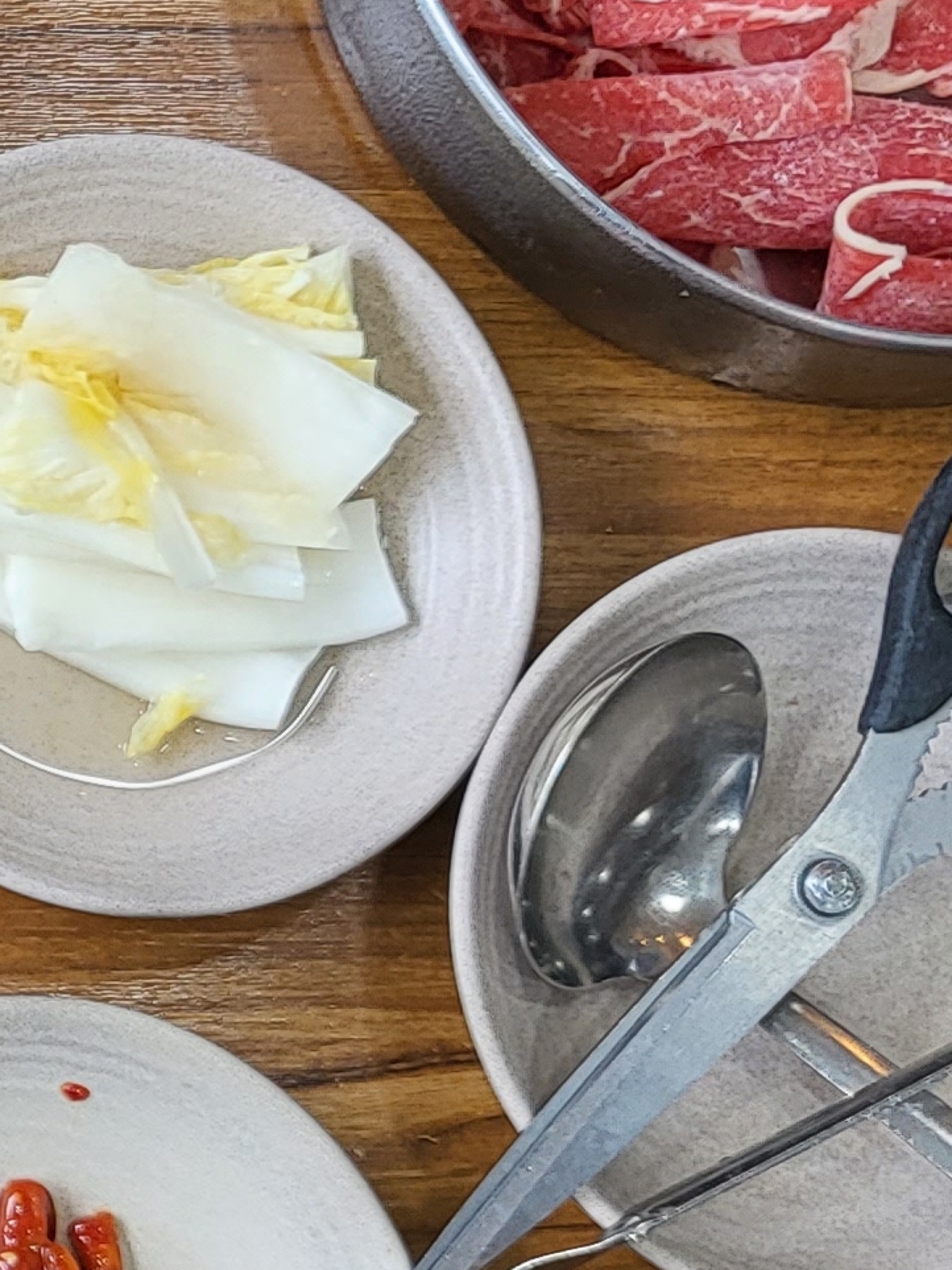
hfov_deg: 12.2
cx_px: -923
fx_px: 3961
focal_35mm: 108
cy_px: 919
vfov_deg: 18.1
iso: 50
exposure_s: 1/120
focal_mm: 4.25
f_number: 1.8
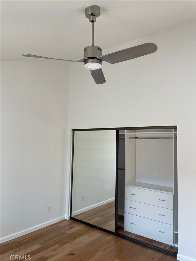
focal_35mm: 26
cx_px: 98
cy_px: 130
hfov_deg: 53.1
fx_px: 196
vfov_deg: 67.3
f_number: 1.6
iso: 32
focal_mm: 4.2
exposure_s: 1/126
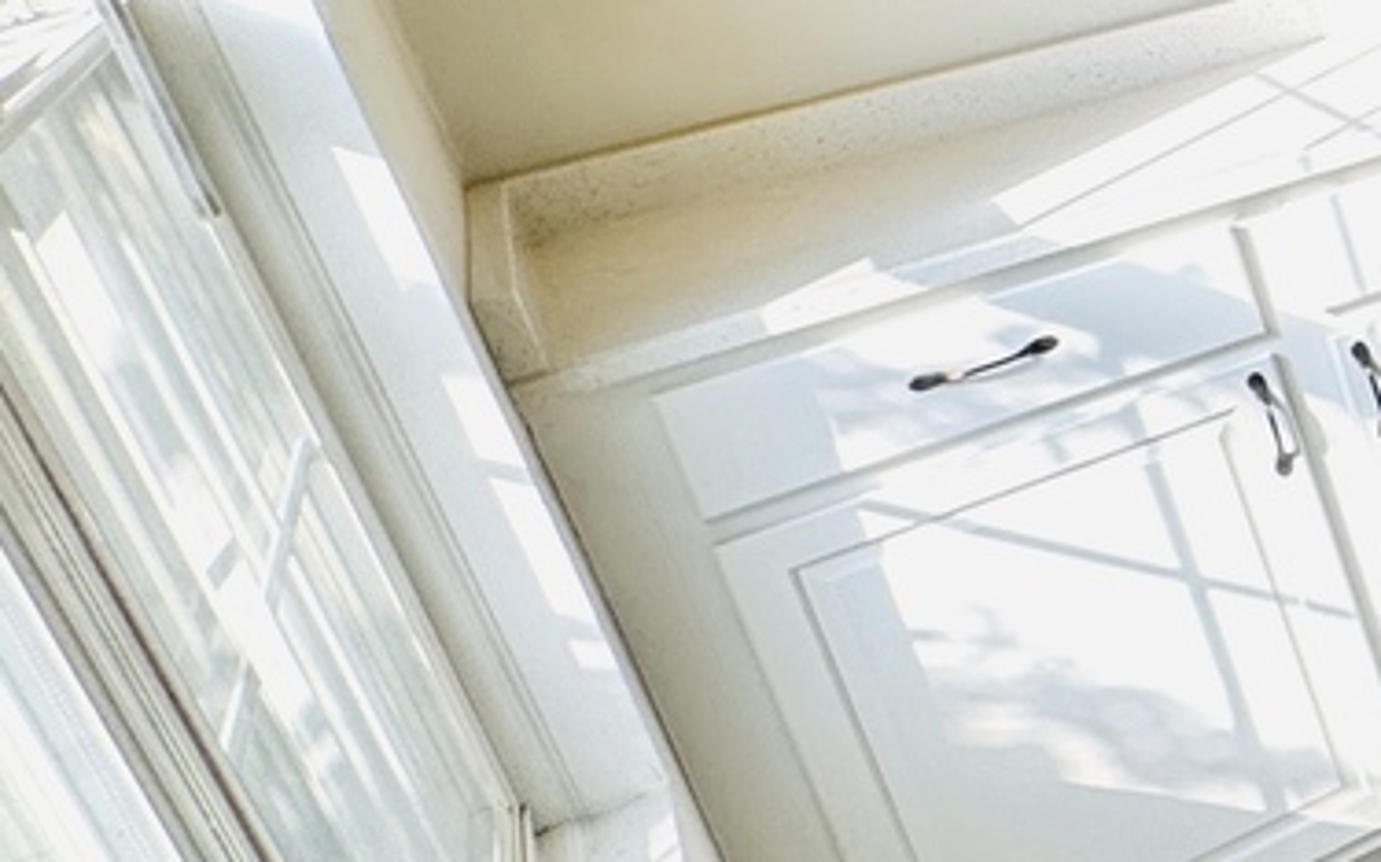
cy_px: 48
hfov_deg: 20.9
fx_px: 2144
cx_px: 2593
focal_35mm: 57
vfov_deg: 22.1
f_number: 2.2
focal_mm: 2.22
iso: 40
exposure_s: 1/286
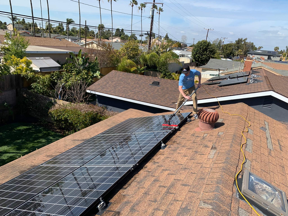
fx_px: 216
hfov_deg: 67.3
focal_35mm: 26
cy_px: 108
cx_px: 144
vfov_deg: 53.1
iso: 25
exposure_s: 1/1953
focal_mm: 4.25
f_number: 1.8
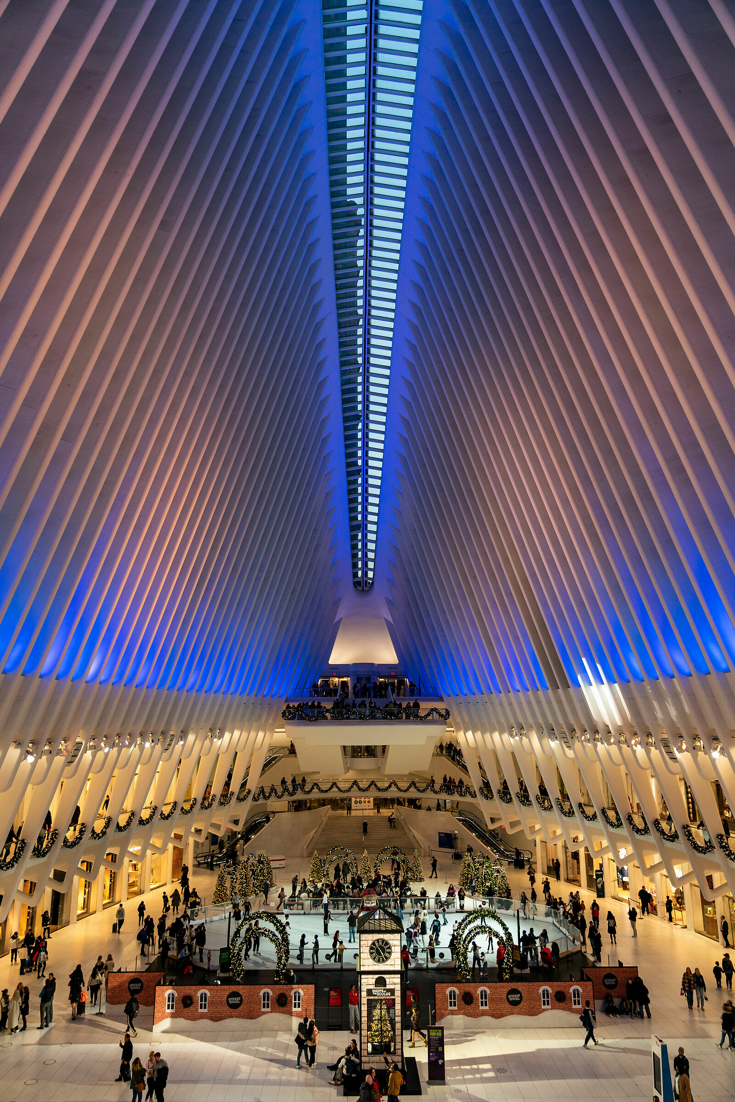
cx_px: 368
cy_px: 551
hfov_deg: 53.1
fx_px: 735
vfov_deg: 73.7
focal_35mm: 24
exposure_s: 1/125
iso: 1000
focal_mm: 24
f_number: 4
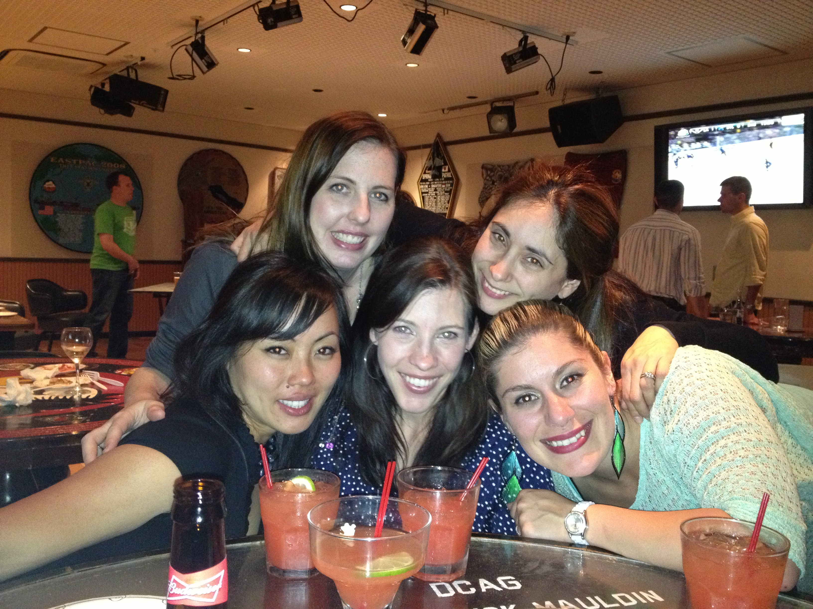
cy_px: 304
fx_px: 822
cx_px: 406
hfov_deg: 52.6
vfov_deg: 40.7
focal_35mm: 35
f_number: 2.4
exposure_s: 1/16
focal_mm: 4.28
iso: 500
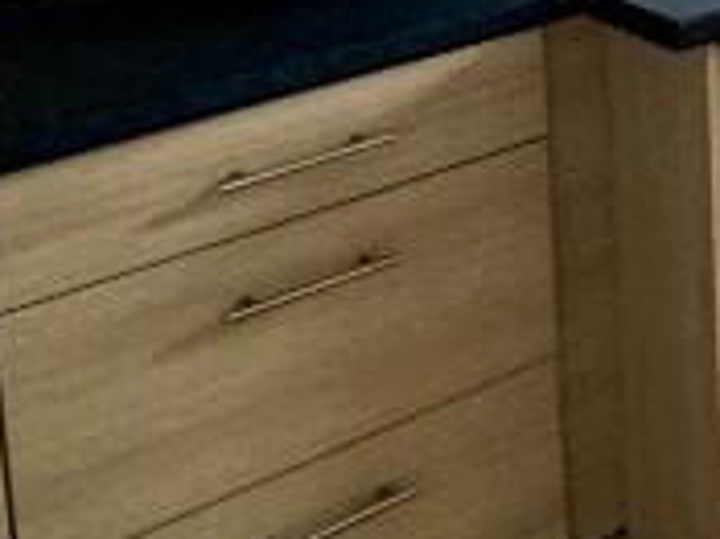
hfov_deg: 20.5
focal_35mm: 82
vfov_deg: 16.3
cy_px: -288
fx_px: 1704
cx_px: 1074
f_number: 2.2
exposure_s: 1/50
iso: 250
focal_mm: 2.22
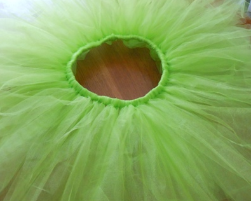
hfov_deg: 55.6
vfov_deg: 45.8
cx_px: 116
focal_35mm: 32
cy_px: 101
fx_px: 238
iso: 800
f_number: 3.5
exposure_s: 1/40
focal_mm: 5.4
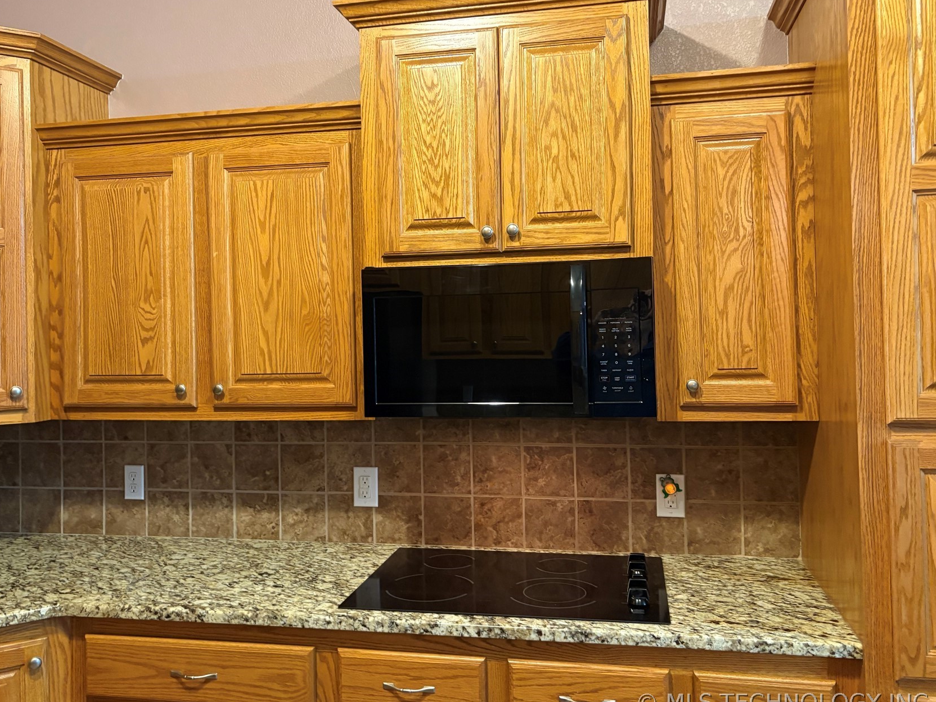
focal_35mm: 30
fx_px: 811
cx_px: 460
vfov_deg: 46.7
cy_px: 316
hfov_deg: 60.0
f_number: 1.6
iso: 400
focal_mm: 5.96
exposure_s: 1/40
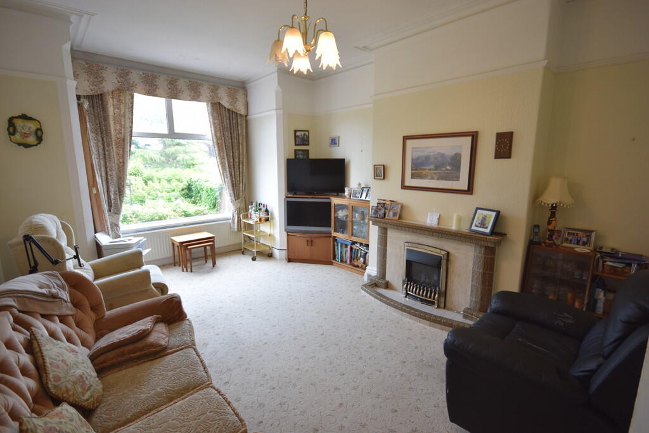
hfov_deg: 95.0
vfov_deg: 72.1
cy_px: 216
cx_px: 324
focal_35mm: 16
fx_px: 297
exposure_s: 1/100
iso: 400
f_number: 5
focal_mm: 11
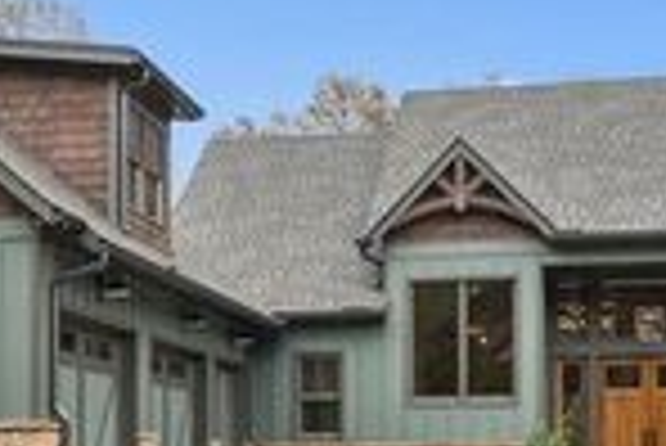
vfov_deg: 18.6
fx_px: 1346
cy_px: 372
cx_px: 315
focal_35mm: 73
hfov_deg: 27.8
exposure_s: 1/200
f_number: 8
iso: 400
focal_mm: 21.5
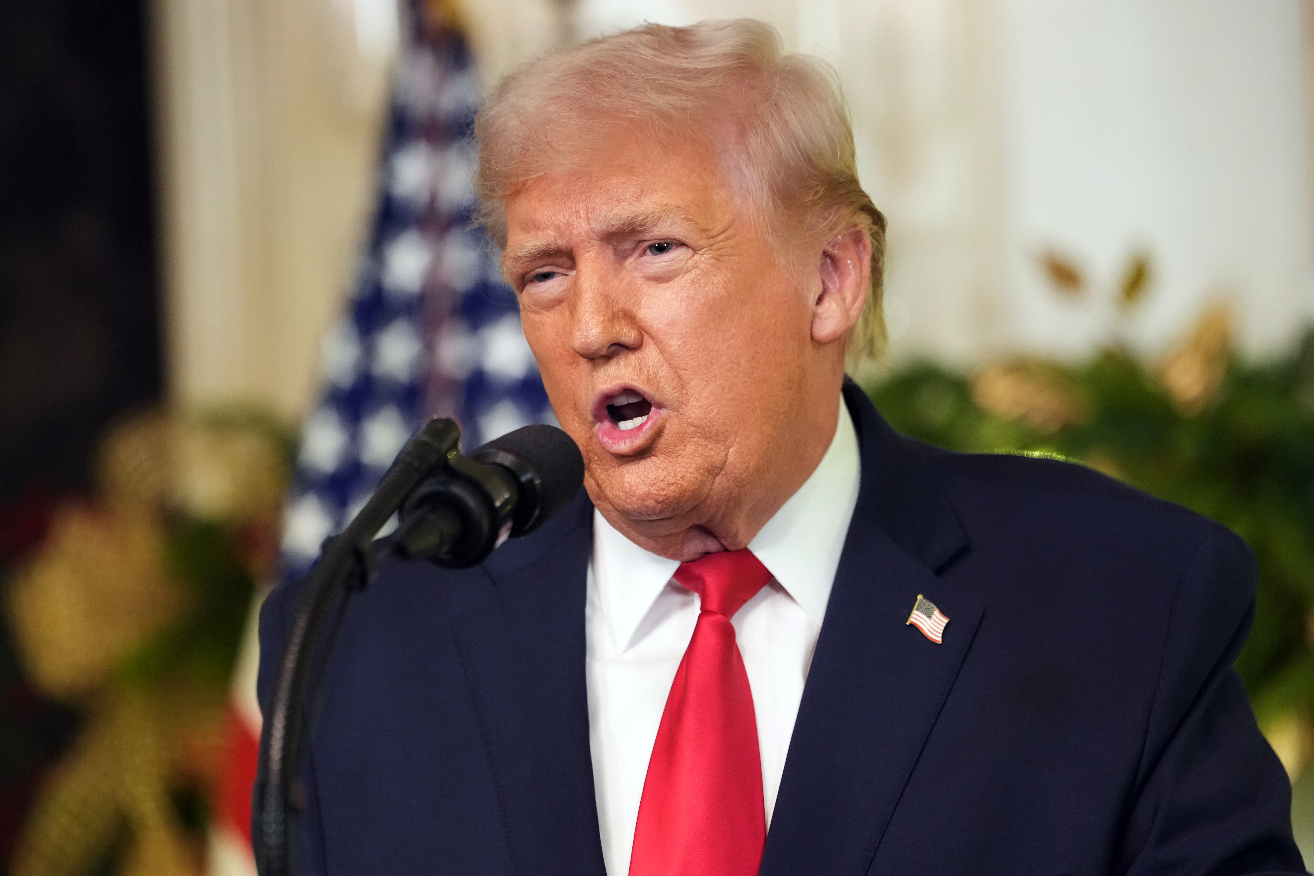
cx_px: 657
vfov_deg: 6.1
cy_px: 438
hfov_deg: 9.1
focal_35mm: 225
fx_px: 8212
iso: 3200
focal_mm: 150
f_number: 2
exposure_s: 1/250
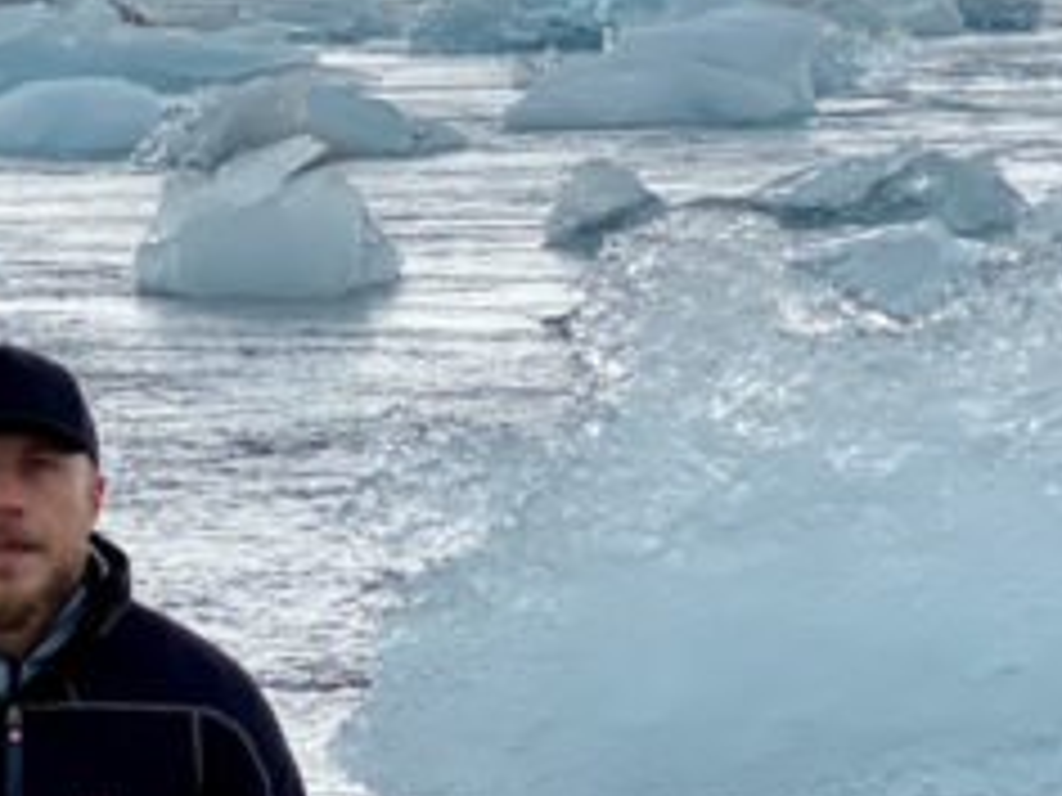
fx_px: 5185
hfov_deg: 11.7
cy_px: 603
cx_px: 382
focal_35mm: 169
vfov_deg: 8.8
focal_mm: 6
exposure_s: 1/444
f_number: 2
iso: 20
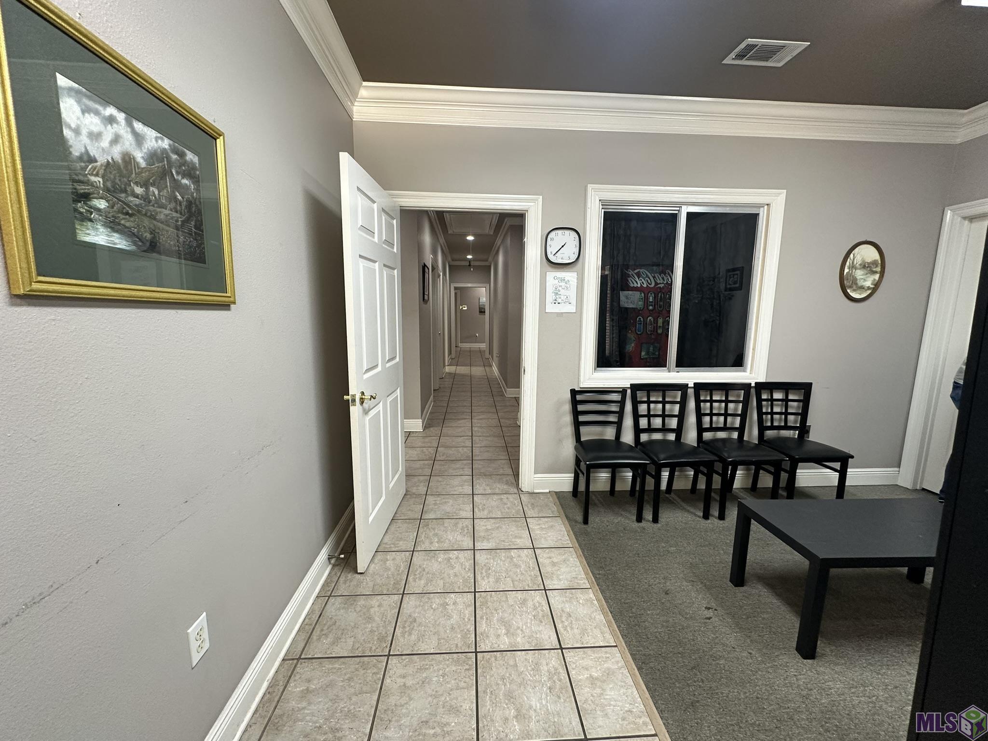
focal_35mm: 14
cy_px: 370
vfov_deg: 85.7
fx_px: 400
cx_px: 494
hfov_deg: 102.1
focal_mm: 2.22
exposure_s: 1/60
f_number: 2.2
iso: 160
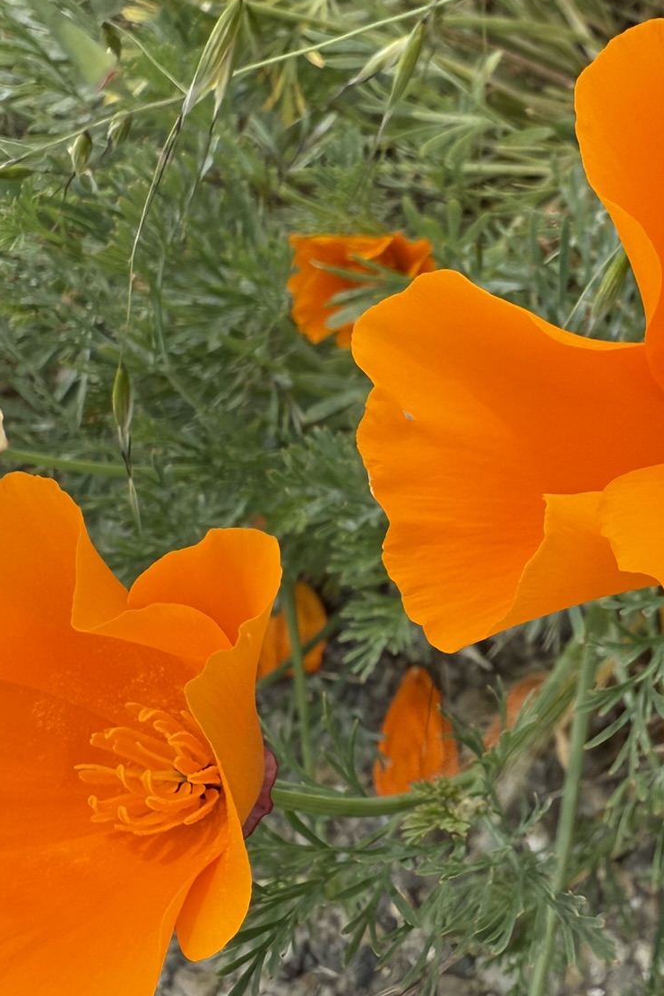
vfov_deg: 42.5
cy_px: 393
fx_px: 1272
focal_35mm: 46
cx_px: 850
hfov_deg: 25.4
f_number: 2.2
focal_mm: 2.22
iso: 40
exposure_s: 1/1030
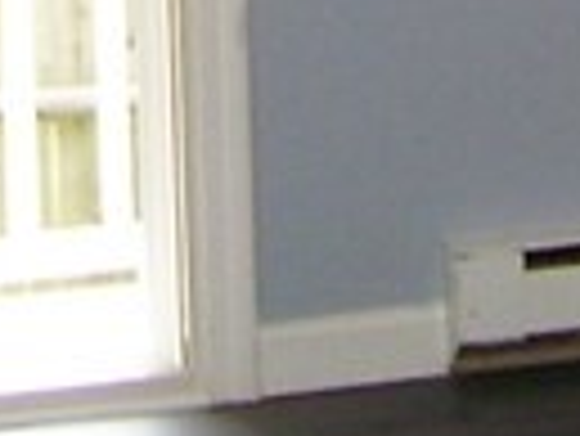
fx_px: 4528
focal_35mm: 270
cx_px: 827
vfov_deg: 5.0
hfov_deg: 7.2
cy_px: -1232
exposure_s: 1/60
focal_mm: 5.6
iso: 125
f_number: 2.7
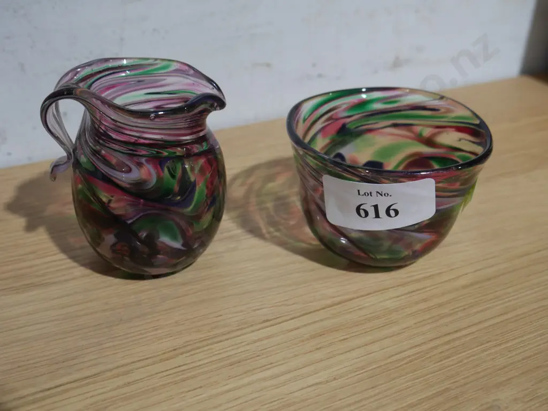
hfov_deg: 39.6
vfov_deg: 30.3
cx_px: 274
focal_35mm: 48
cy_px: 206
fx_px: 760
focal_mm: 24
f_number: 5.2
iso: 500
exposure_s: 1/60
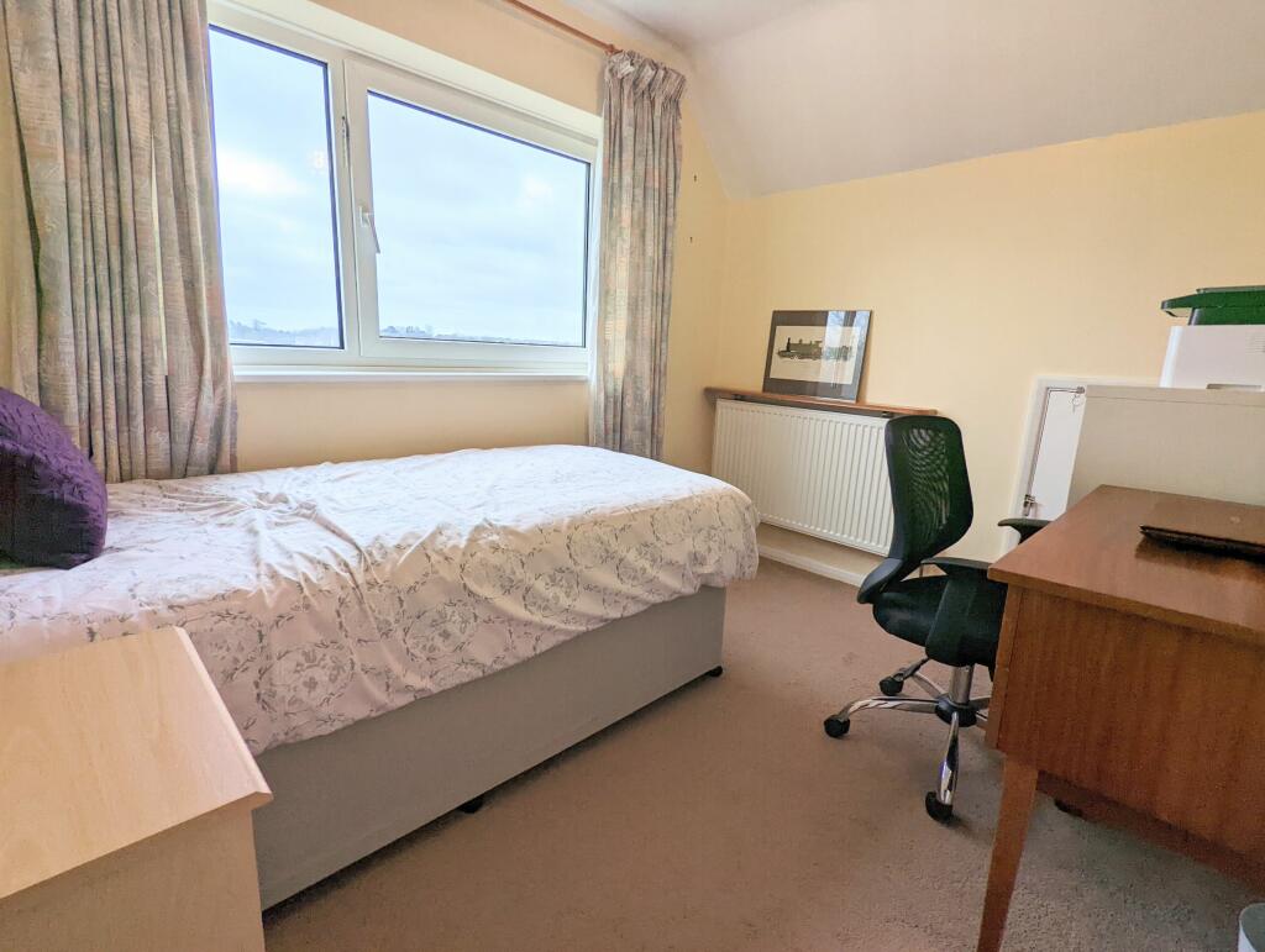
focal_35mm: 16
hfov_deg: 94.4
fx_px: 586
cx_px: 632
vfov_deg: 78.2
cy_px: 476
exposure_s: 1/143
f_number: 2.2
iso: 38
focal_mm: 2.35
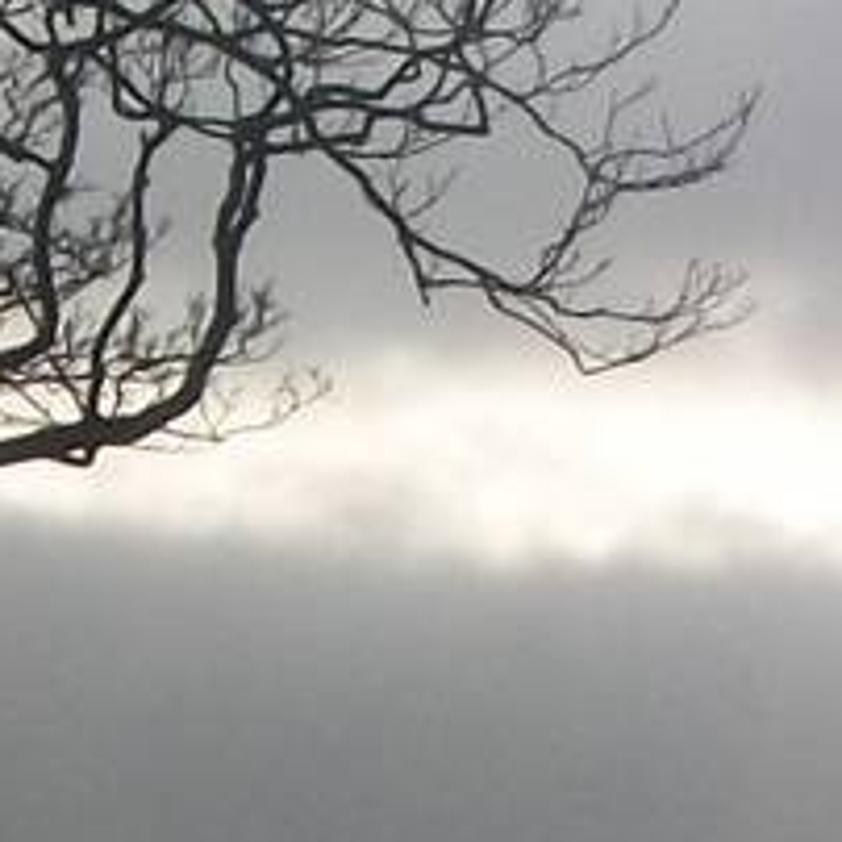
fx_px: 18493
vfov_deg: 2.6
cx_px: 1117
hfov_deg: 2.6
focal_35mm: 672
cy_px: 1559
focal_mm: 17.1
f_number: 5.2
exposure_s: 1/500
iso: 80
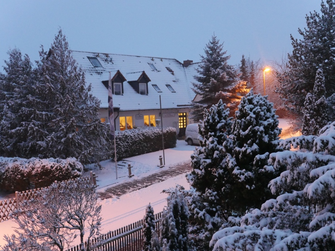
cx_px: 168
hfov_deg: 42.9
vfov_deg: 32.9
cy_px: 126
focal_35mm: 44
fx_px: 426
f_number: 2.8
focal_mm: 22
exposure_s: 1/30
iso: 3200
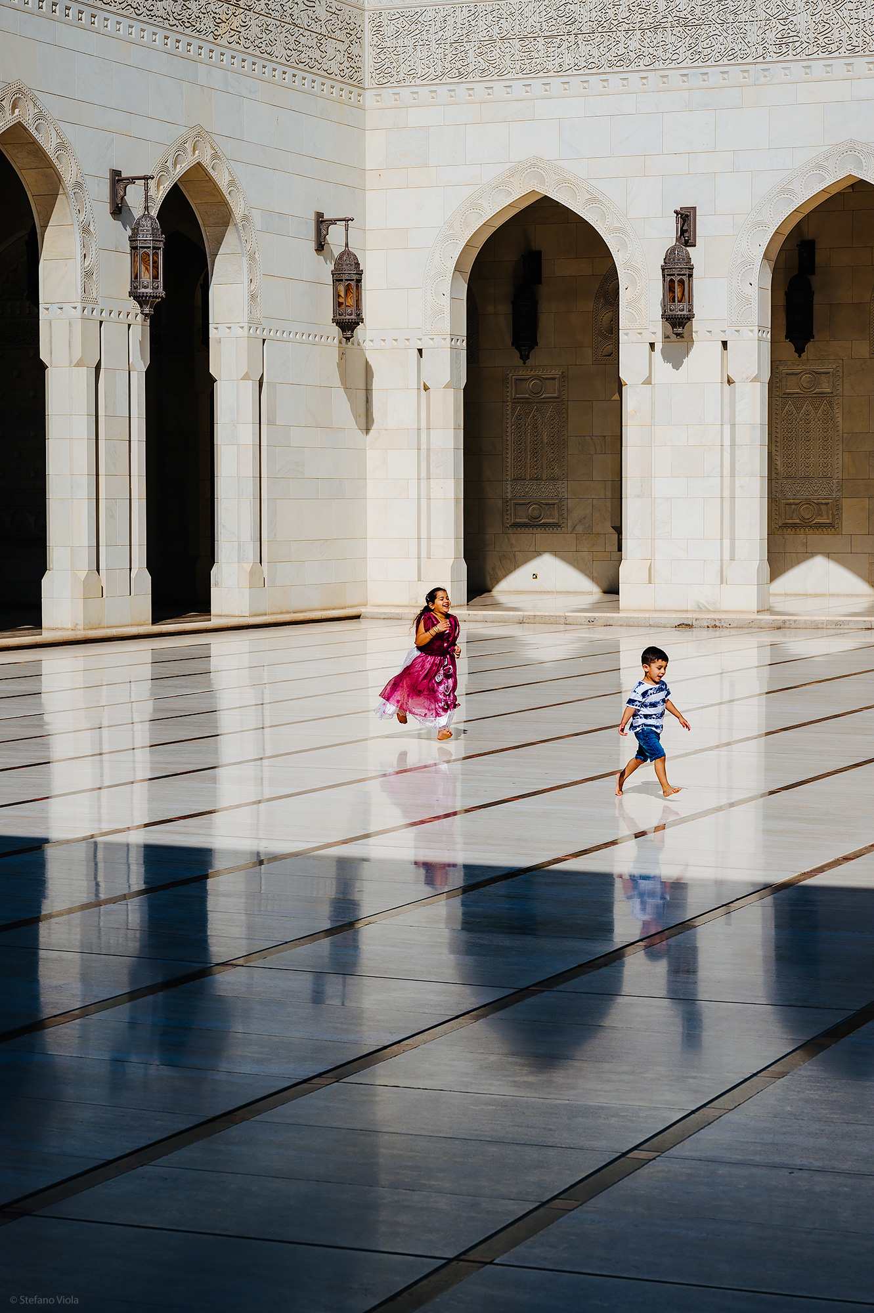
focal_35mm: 70
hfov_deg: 19.4
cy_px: 656
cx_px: 437
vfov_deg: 28.9
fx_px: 2552
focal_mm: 70
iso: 200
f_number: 9
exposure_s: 1/800
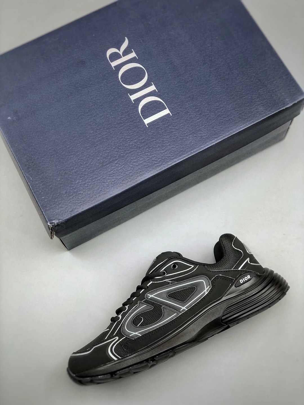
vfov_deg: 33.8
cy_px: 202
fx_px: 667
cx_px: 152
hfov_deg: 25.7
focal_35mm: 57
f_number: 2.8
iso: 32
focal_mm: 6.6
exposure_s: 1/33
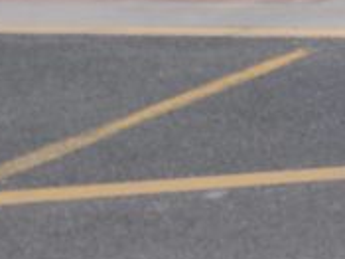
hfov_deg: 13.4
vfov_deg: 11.3
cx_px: 759
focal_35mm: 119
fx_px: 1185
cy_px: -259
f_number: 1.8
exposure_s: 1/286
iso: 40
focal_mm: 5.4
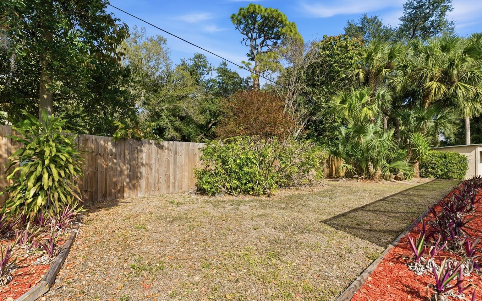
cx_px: 235
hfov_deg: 94.3
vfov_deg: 67.9
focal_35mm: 17
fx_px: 223
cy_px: 161
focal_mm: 16
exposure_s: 1/3200
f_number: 9
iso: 400
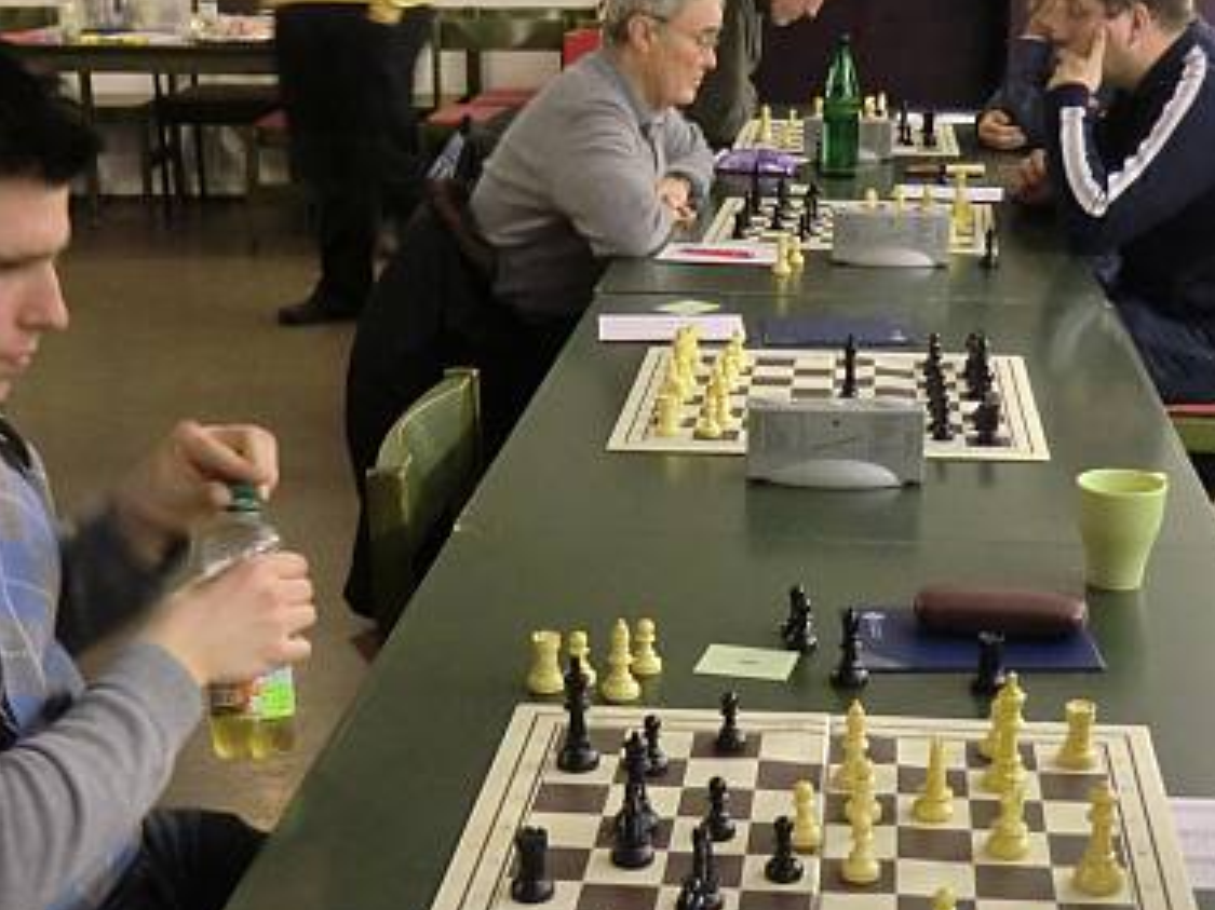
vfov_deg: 25.1
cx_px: 719
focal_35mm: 58
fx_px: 2035
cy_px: 593
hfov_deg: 33.2
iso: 400
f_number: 3.6
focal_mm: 6.1
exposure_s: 1/8
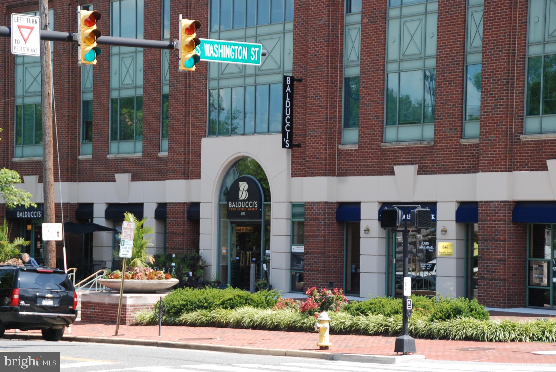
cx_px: 278
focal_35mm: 112
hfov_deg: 18.2
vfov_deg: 12.2
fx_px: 1740
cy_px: 186
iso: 400
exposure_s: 1/640
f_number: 6.3
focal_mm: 75
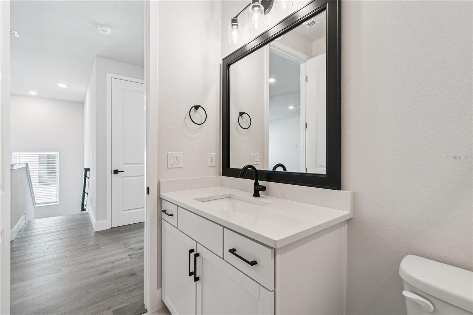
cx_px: 236
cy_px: 158
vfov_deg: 77.3
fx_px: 197
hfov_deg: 100.4
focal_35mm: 15
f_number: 7.1
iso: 100
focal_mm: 10
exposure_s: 1/8
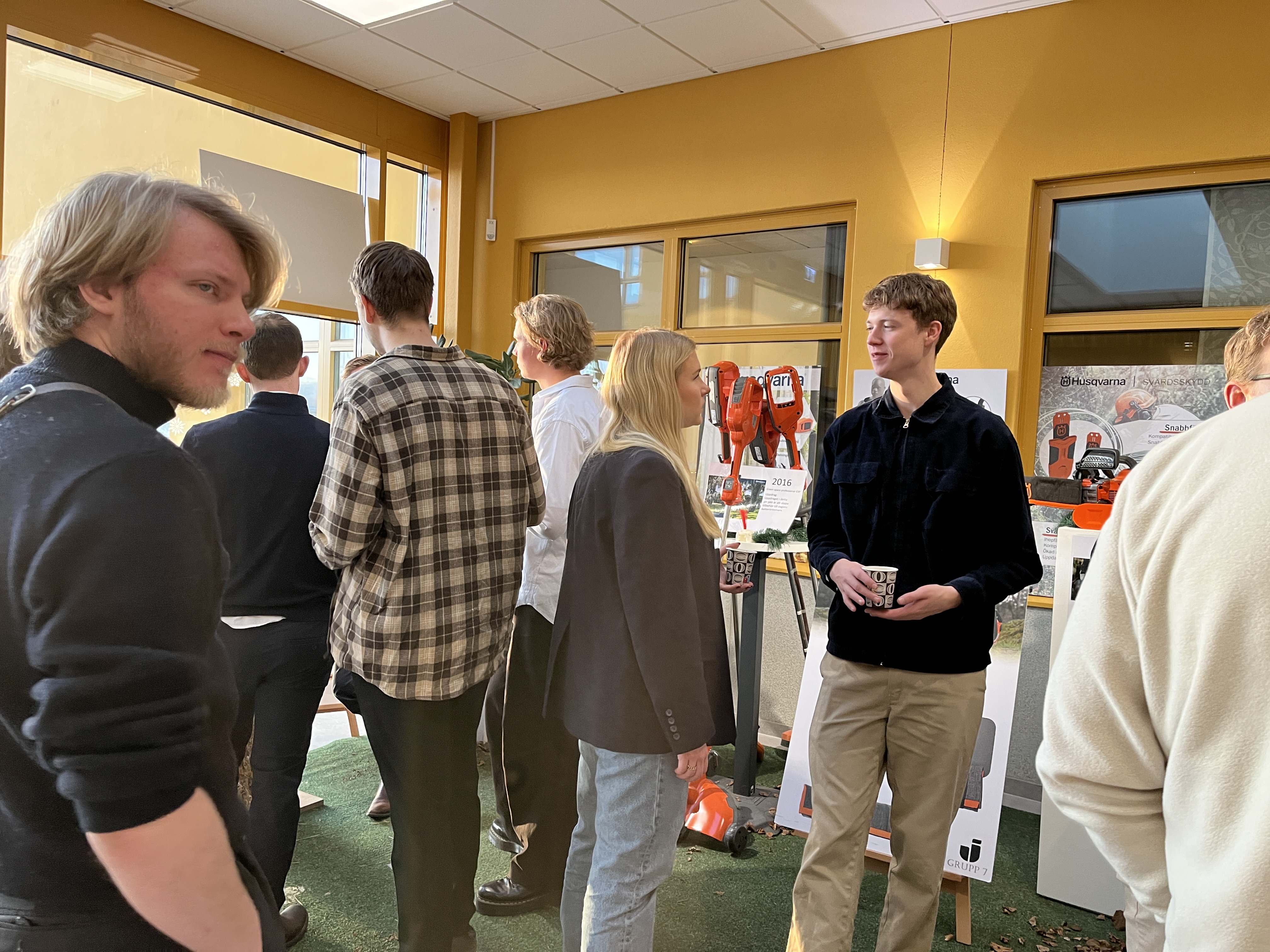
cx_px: 635
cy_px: 476
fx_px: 954
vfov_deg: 53.1
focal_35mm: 26
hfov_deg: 67.3
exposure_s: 1/90
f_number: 1.6
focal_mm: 5.1
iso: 125
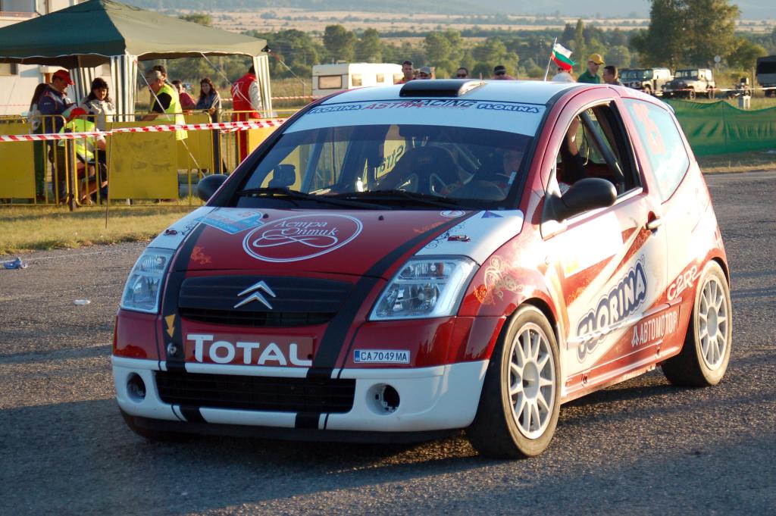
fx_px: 2585
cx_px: 388
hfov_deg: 17.1
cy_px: 258
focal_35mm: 120
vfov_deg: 11.4
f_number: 5.6
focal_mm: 80
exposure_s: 1/500
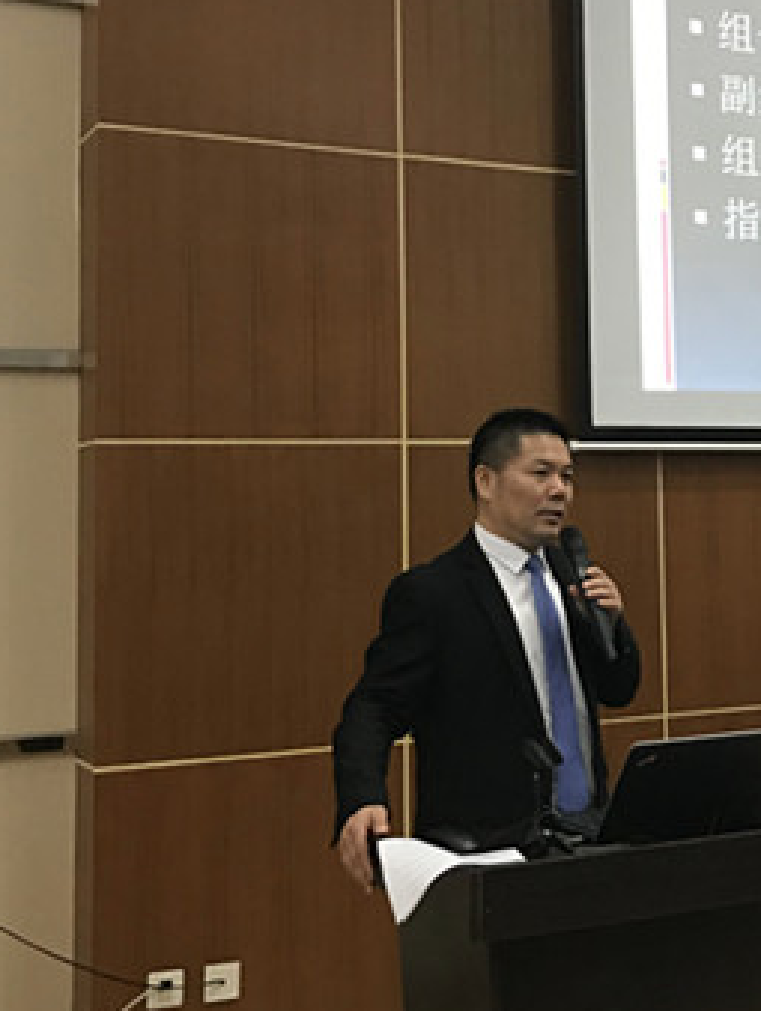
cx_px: 636
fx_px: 1609
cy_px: 379
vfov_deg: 34.7
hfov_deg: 26.0
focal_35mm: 55
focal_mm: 3.99
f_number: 1.8
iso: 100
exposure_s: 1/14
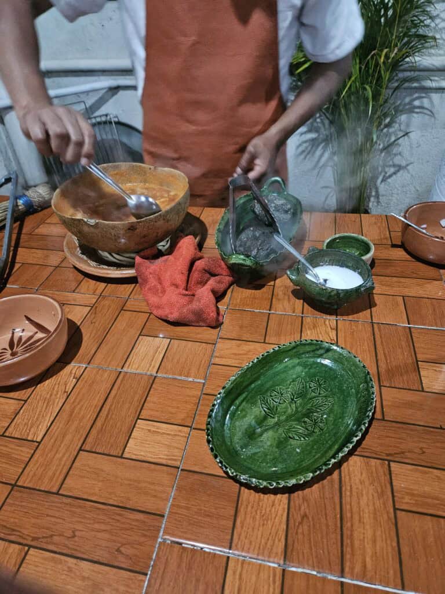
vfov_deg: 73.9
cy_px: 297
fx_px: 394
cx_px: 222
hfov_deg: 58.9
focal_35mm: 23
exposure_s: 1/34
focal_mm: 5.4
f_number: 1.8
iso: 1250
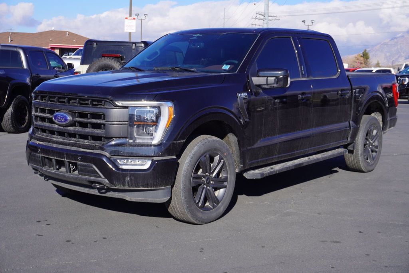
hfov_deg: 41.1
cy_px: 136
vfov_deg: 28.1
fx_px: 546
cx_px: 204
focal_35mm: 48
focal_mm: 32
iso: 100
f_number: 9
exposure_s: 1/200
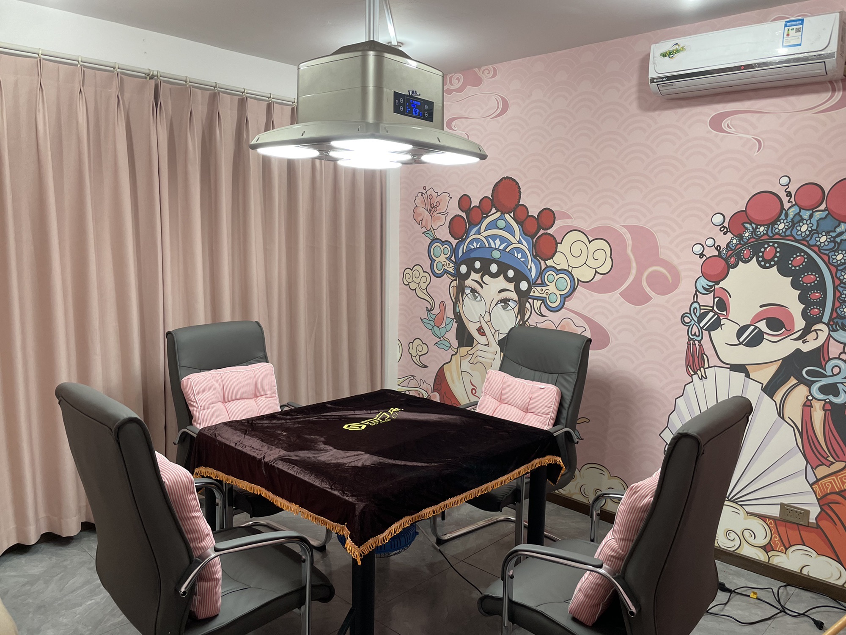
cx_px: 423
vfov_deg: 53.1
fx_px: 635
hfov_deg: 67.3
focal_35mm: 26
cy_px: 318
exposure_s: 1/100
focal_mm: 4.2
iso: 125
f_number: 1.6
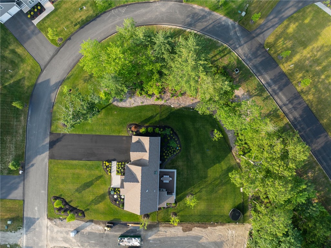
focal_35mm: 24
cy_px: 124
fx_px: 229
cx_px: 166
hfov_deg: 71.6
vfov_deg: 56.7
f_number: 2.8
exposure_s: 1/320
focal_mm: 12.29
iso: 110
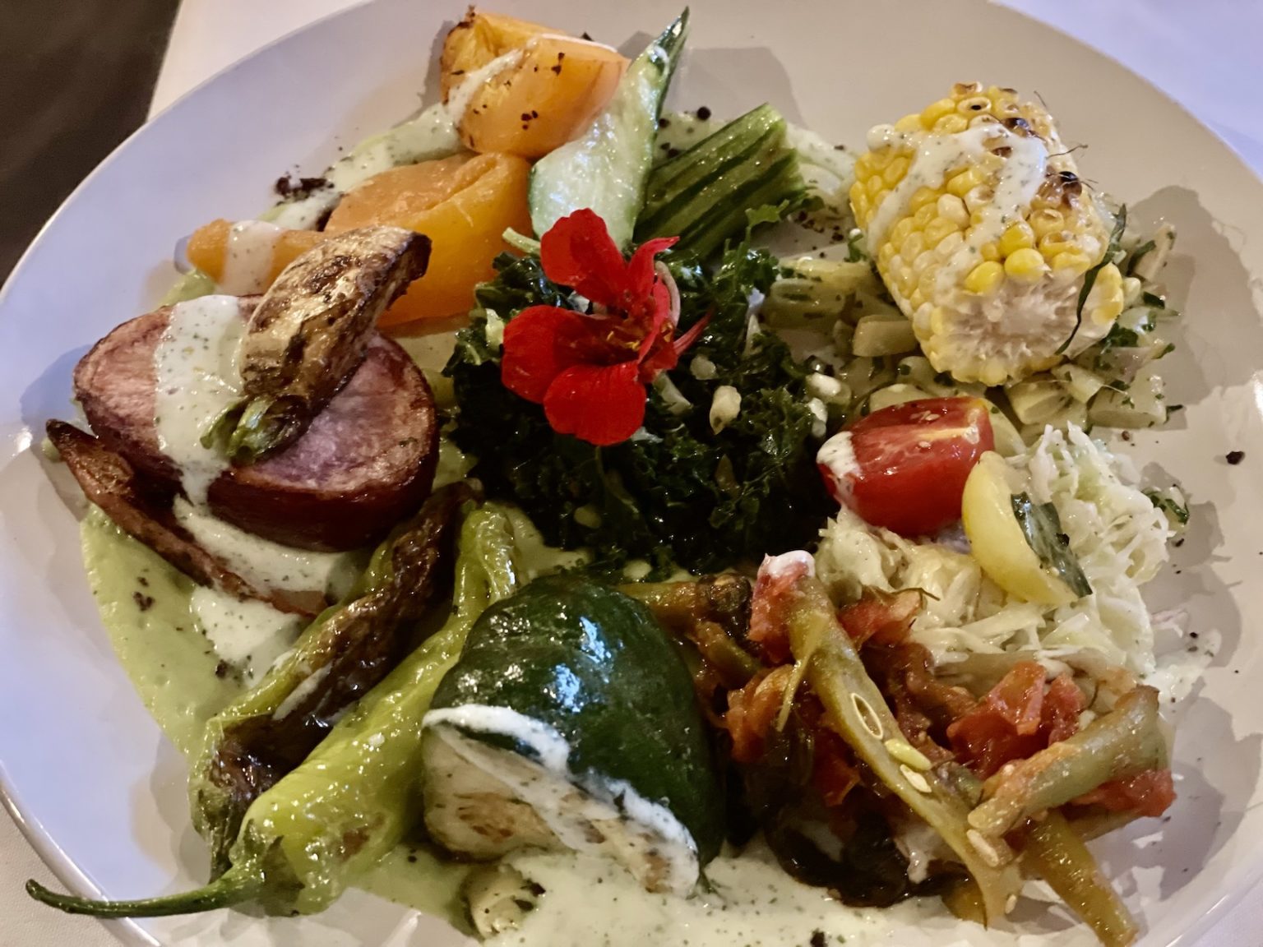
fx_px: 1897
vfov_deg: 28.0
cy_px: 474
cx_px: 632
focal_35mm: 52
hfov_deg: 36.8
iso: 640
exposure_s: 1/15
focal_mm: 6
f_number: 2
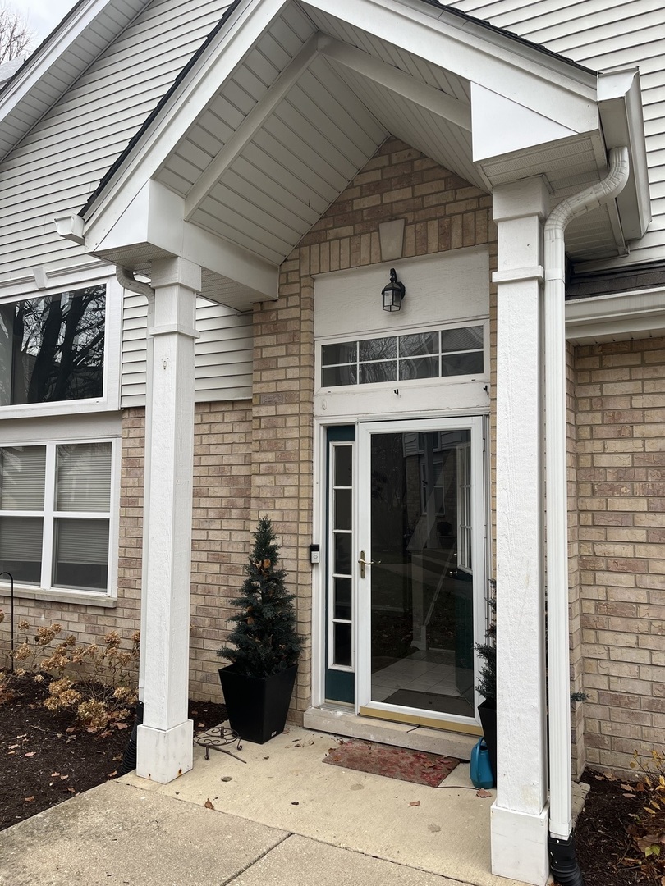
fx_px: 666
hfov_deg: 53.1
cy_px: 443
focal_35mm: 26
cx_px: 332
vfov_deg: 67.3
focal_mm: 5.1
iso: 50
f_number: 1.6
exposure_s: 1/449
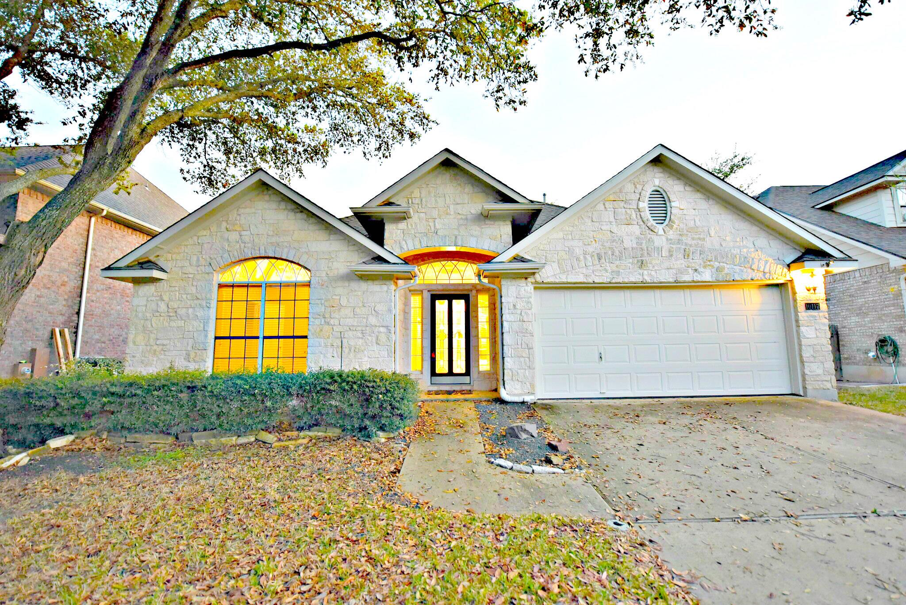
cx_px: 453
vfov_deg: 73.8
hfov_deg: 96.7
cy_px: 302
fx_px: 403
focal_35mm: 16
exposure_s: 1/60
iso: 4000
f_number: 2.8
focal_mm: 16
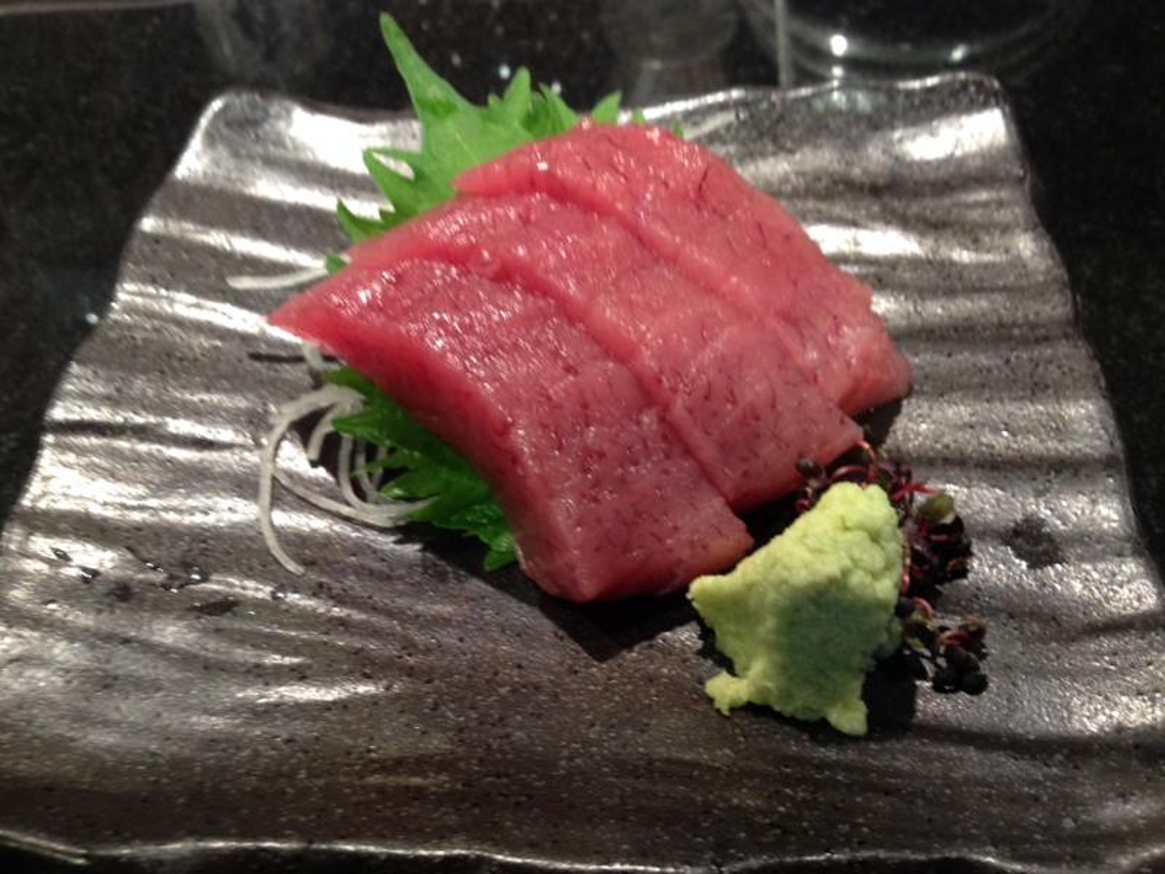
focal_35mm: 35
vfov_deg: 40.7
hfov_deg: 52.6
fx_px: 1178
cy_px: 437
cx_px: 582
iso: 125
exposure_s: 1/20
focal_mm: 4.28
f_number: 2.4
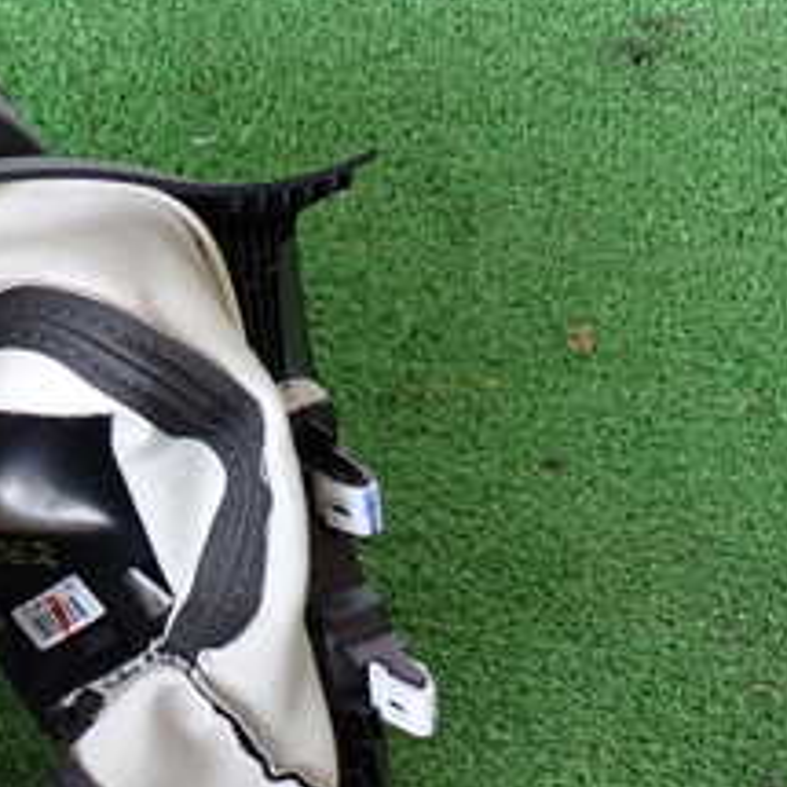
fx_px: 1903
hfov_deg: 21.7
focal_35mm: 74
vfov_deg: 22.9
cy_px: 685
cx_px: -150
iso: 200
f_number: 2.3
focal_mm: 5.4
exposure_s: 1/60
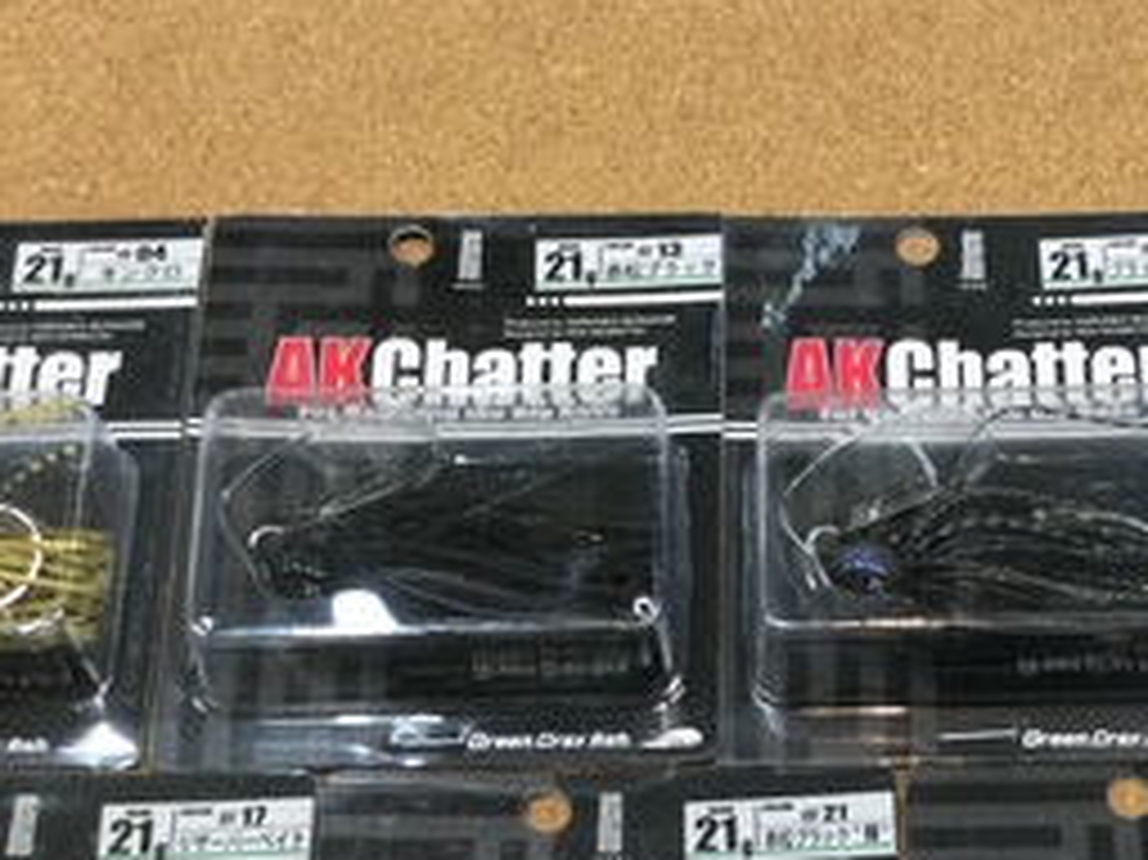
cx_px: 806
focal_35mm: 73
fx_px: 2420
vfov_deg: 19.6
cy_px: 855
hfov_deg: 26.5
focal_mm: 3.3
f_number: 2.4
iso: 40
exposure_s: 1/30
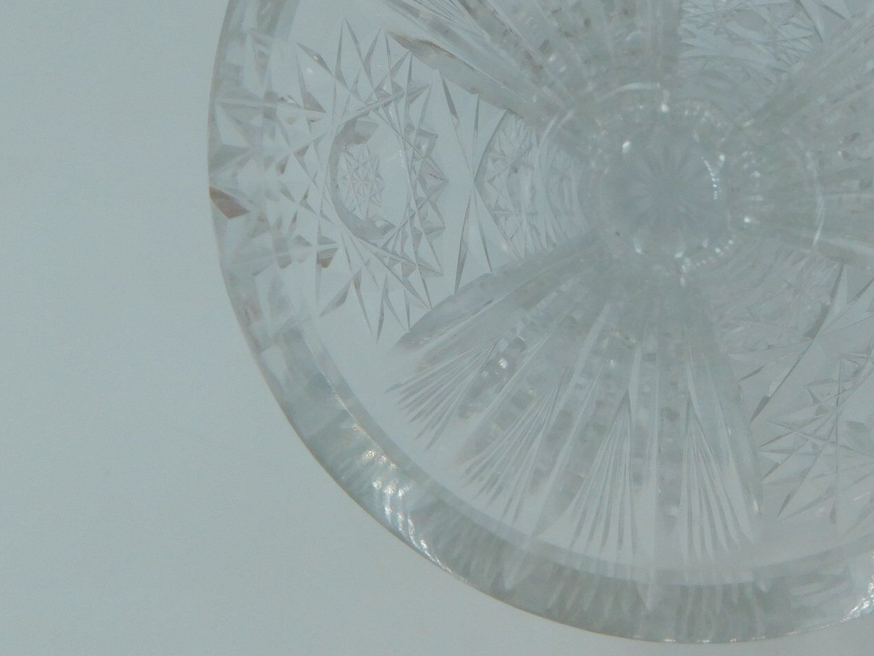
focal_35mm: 39
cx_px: 666
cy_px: 151
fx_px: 985
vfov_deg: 35.9
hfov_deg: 46.0
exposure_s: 1/500
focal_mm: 4
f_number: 3
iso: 125
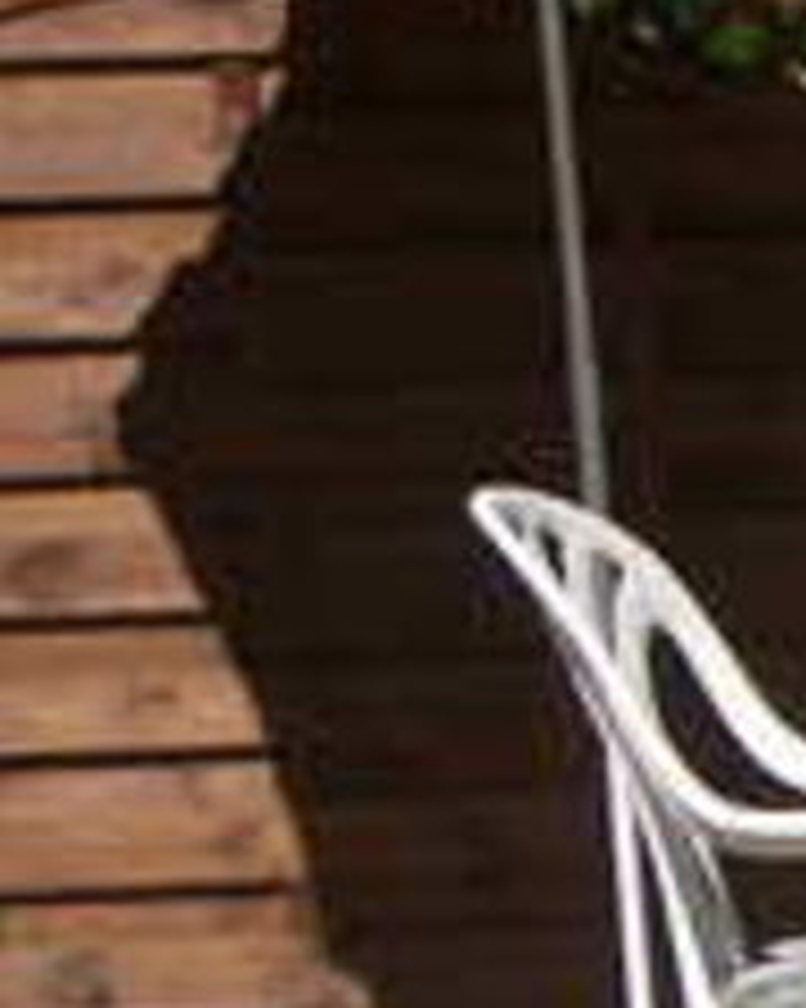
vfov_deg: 7.5
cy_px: 1242
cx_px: 2693
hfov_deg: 5.5
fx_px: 7639
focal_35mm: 256
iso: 50
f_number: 3.6
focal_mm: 10.4
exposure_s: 1/800
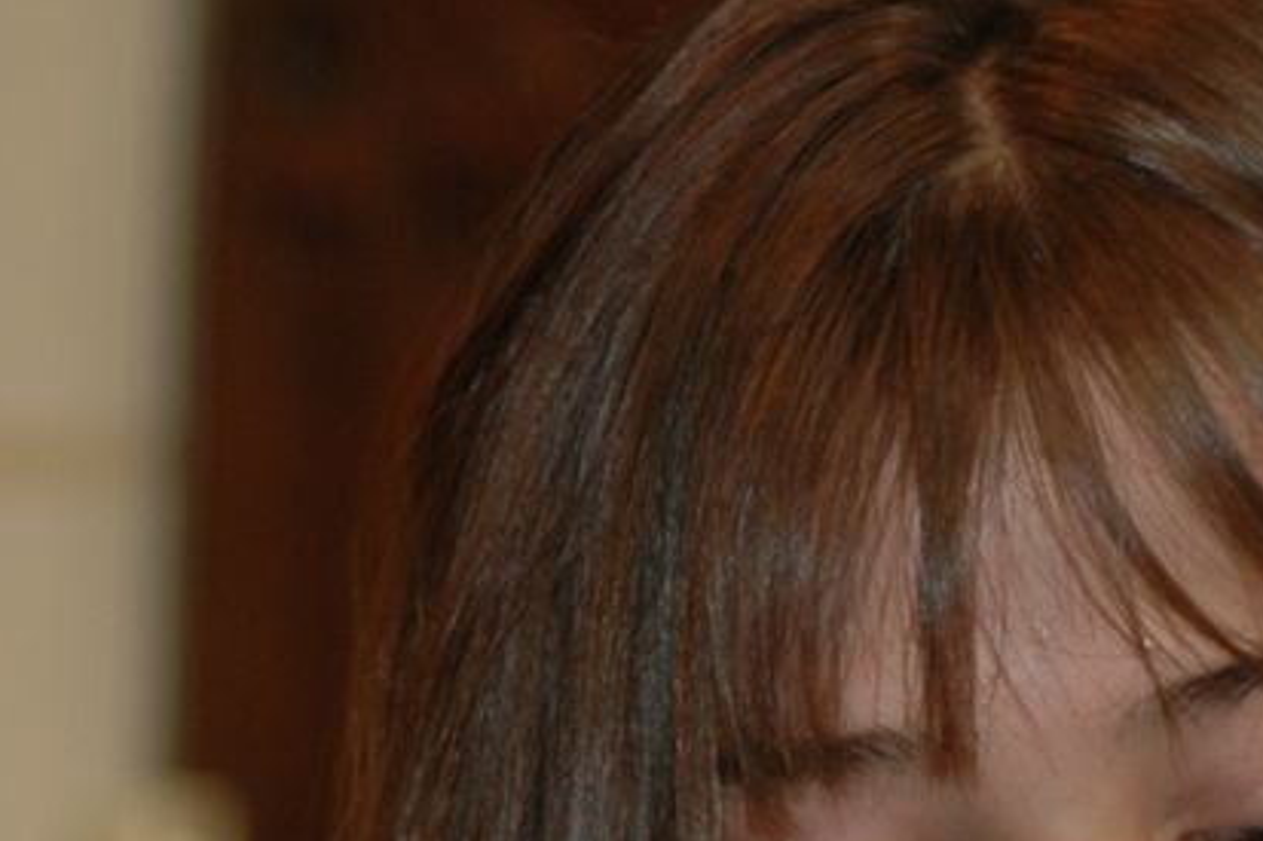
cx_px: -180
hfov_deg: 5.4
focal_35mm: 382
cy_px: 936
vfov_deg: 3.6
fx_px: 13396
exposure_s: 1/40
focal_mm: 70
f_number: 4
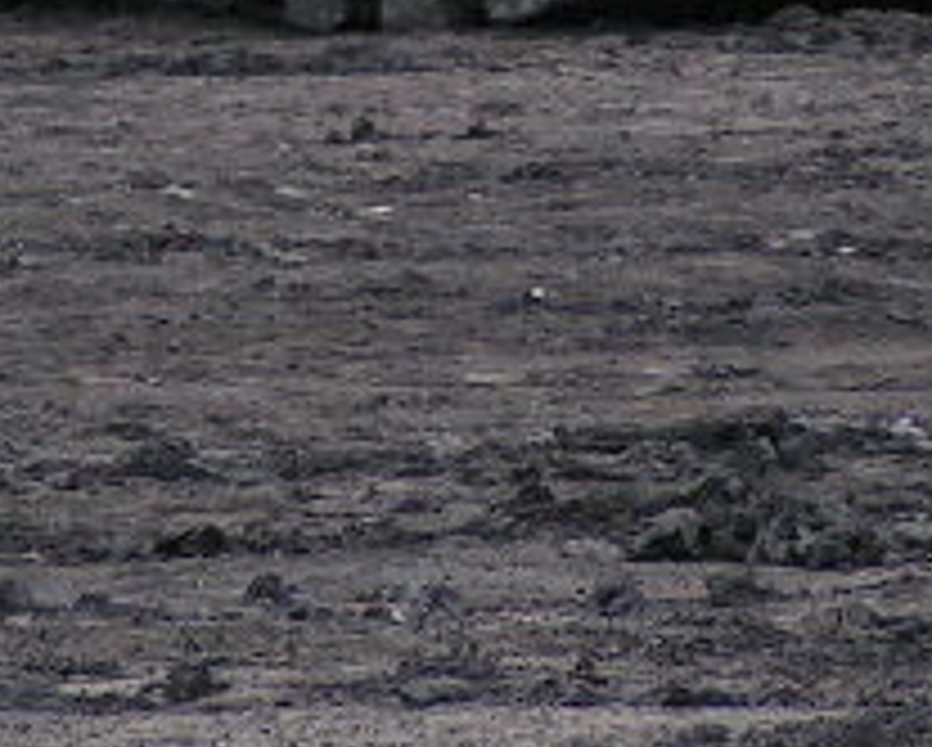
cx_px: 203
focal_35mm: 743
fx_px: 20514
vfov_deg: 2.1
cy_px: -374
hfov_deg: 2.6
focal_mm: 30.1
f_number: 3.5
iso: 64
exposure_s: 1/200
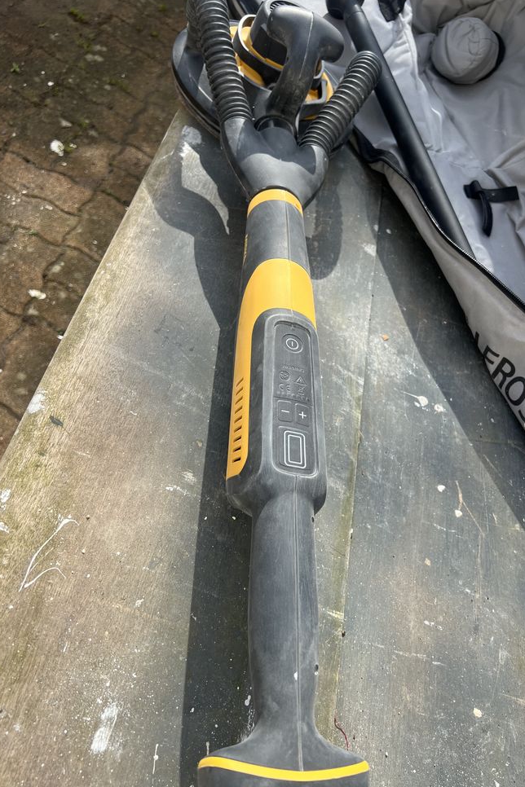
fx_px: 612
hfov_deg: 46.3
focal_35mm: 28
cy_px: 399
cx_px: 298
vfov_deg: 65.5
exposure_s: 1/2045
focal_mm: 5.7
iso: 50
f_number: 1.5
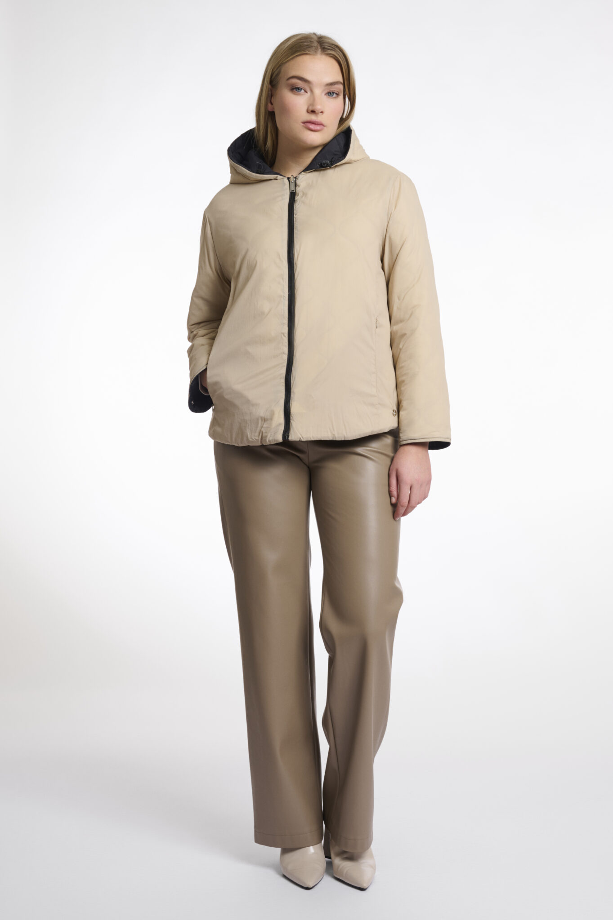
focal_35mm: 59
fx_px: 1509
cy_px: 460
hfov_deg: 23.0
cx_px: 306
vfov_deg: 34.0
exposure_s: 1/160
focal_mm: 59
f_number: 8
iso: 125
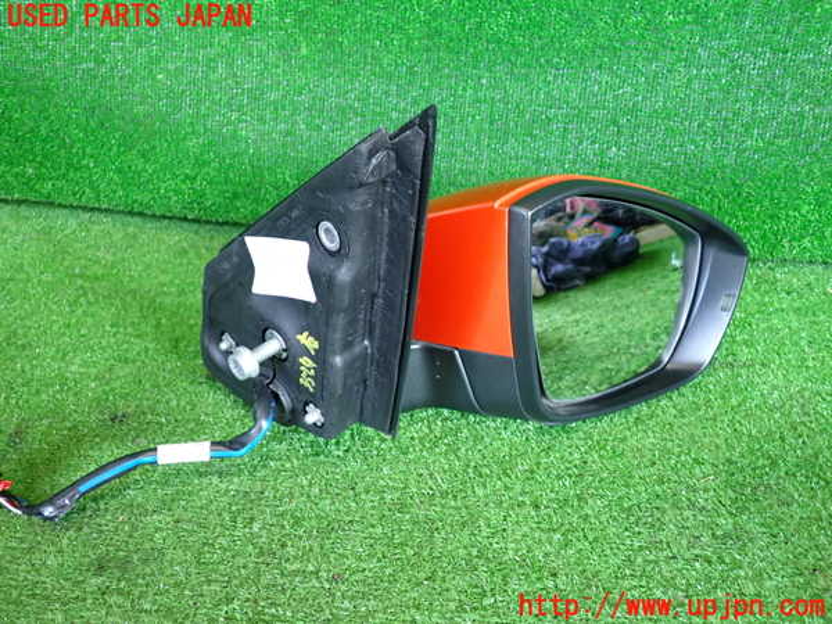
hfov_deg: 60.0
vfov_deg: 46.8
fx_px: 721
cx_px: 416
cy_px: 312
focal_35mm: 30
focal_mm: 5.4
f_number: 2.3
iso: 320
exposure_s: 1/30
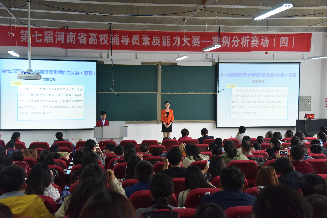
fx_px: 454
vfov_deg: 27.0
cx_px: 164
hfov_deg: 39.6
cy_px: 109
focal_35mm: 50
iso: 1600
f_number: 5.6
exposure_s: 1/125
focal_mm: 50
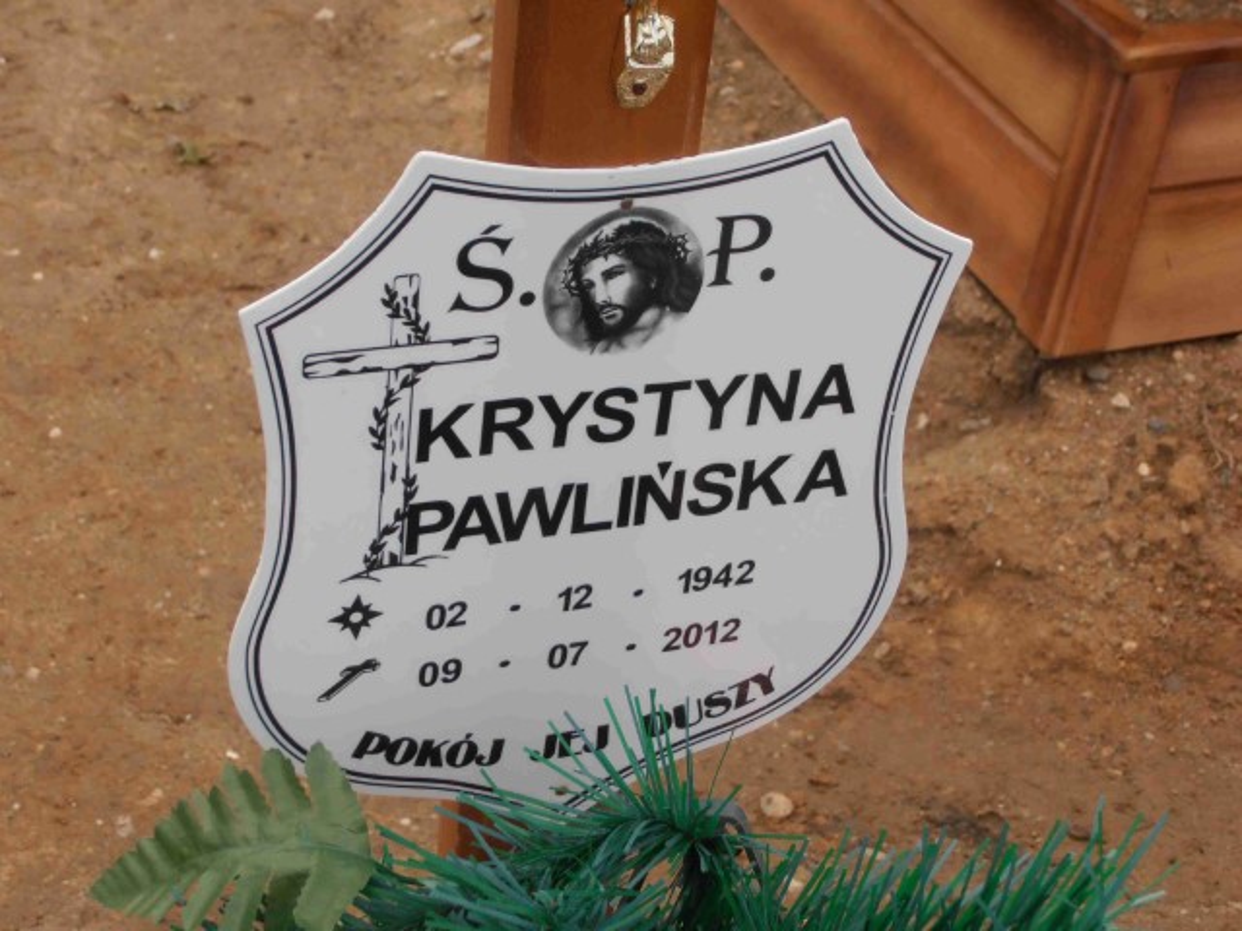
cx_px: 621
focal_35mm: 88
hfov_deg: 22.3
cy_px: 466
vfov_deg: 16.8
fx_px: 3157
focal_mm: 15.51
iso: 80
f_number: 5.1
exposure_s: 1/125
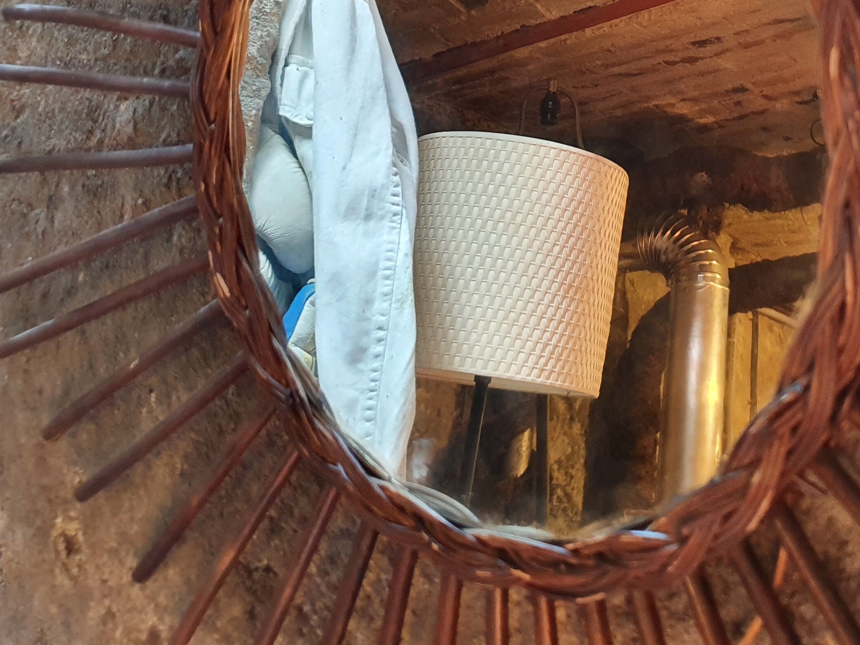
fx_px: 1242
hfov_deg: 36.7
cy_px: 27
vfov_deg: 27.7
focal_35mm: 50
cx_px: 707
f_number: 1.5
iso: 250
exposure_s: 1/50
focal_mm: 4.32
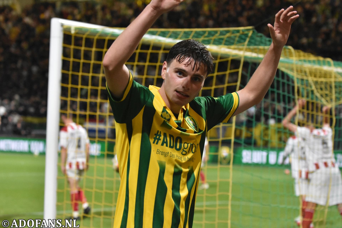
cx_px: 171
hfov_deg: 19.5
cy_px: 114
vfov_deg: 13.0
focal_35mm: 105
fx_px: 997
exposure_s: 1/500
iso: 3200
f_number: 2.8
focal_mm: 70
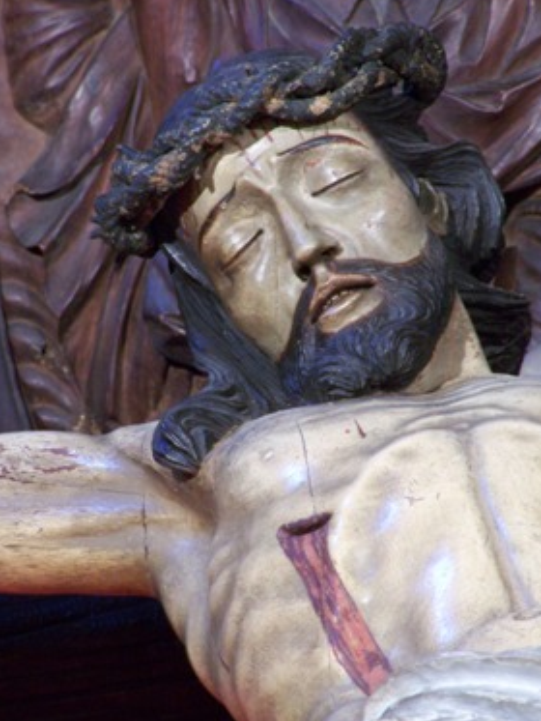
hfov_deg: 3.8
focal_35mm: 392
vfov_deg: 5.1
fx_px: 8164
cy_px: 379
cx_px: 264
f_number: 5.6
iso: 200
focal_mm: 59.2
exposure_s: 3.2
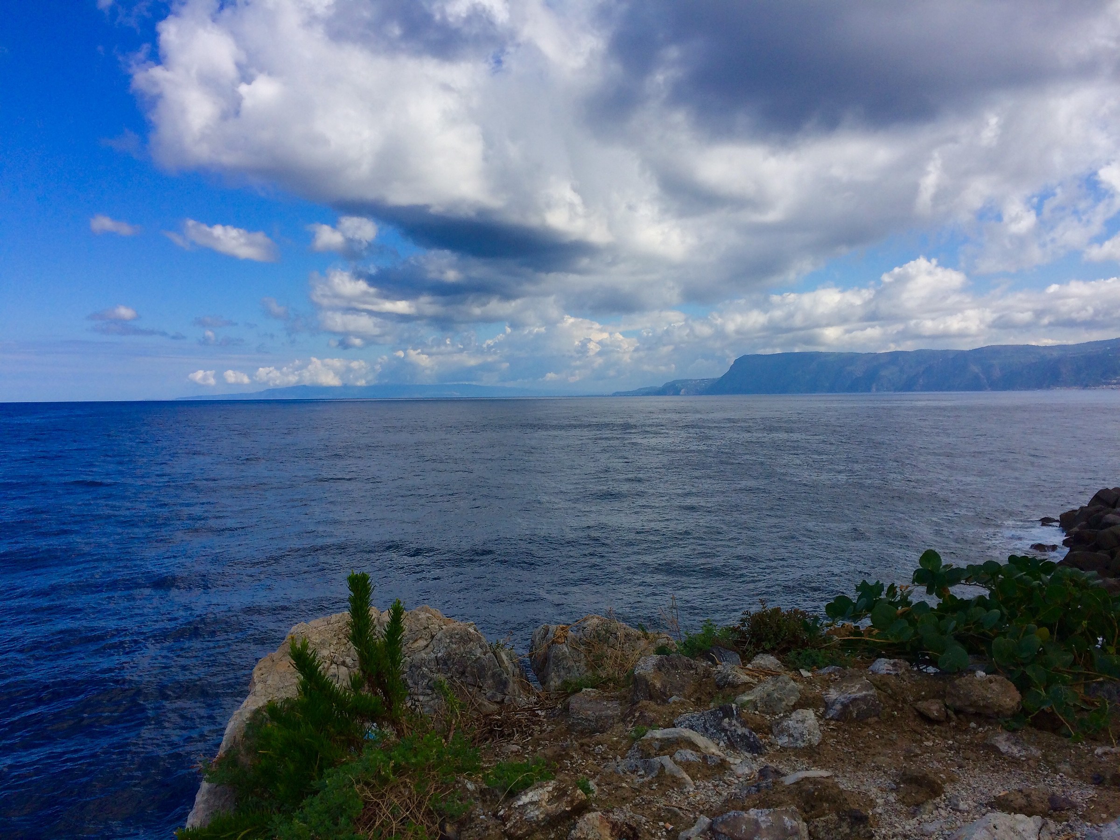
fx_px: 938
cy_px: 420
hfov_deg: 61.7
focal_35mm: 29
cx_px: 560
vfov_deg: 48.2
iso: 32
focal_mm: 4.15
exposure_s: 1/3165
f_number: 2.2
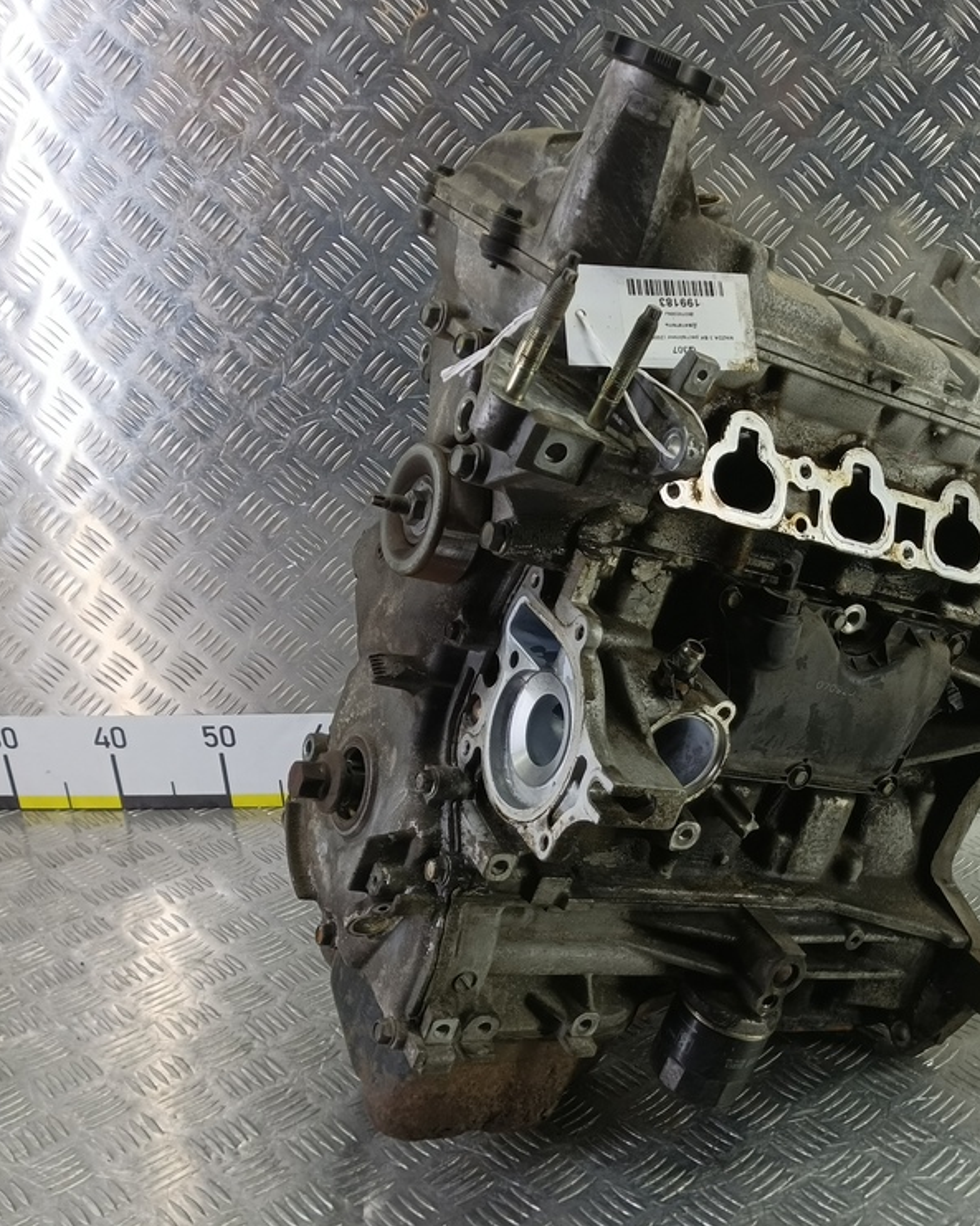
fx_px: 1125
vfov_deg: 57.2
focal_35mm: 31
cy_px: 631
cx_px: 706
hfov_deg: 45.8
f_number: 1.6
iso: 144
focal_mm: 4.11
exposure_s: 1/50
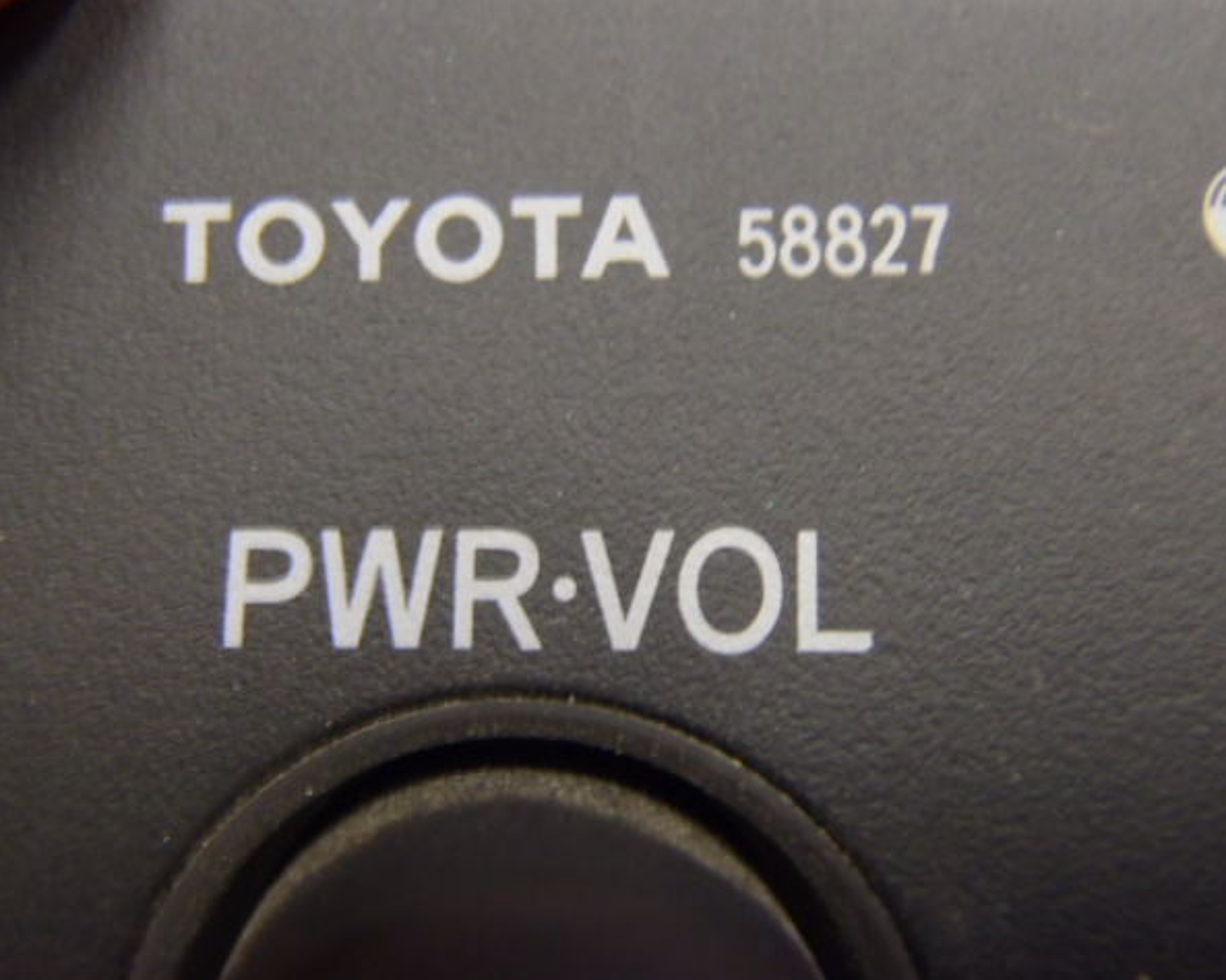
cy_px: 492
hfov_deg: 46.8
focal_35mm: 39
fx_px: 1415
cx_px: 593
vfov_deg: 38.2
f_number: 4.7
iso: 250
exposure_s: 1/4
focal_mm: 6.64
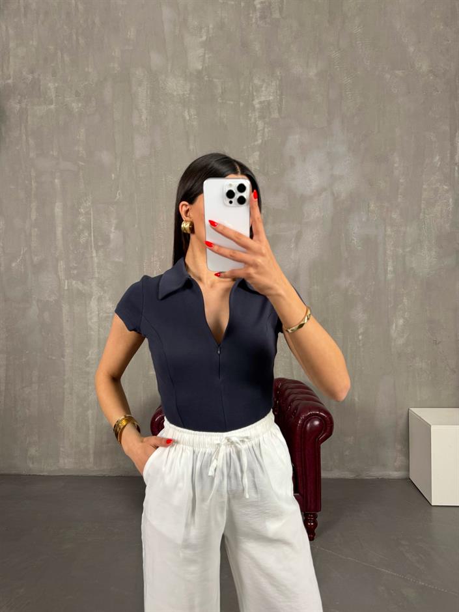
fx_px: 424
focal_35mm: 24
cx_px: 230
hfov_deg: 56.8
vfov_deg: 71.6
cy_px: 306
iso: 100
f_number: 1.78
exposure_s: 1/121
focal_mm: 6.76
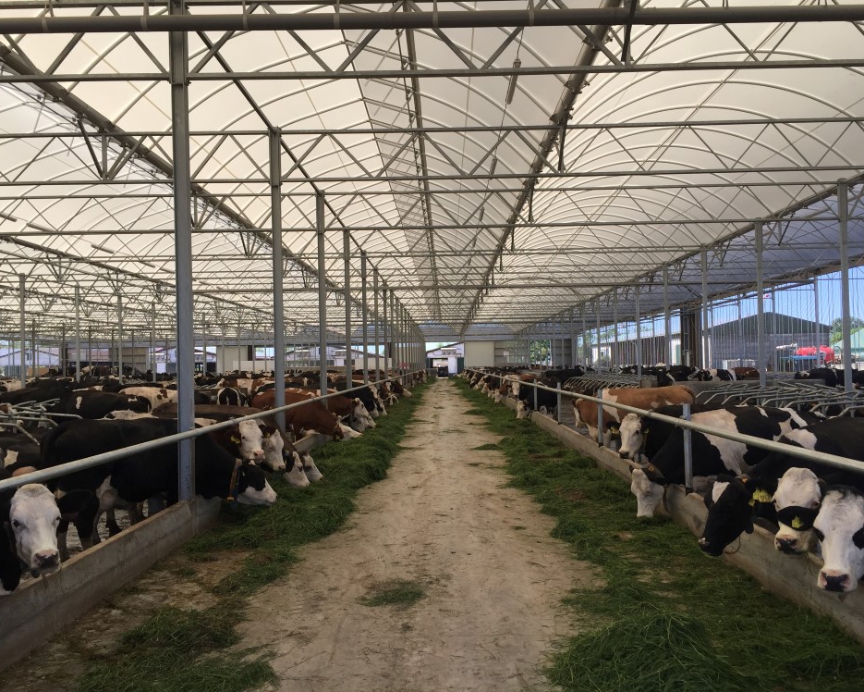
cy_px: 351
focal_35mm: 31
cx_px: 447
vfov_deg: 47.1
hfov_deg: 57.2
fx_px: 793
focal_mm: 4.15
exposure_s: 1/732
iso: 32
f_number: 2.2
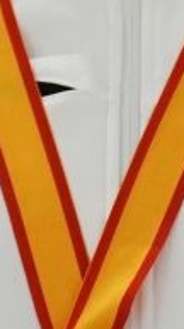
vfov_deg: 1.2
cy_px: 66
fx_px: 15509
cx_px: 107
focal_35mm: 1781
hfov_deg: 0.7
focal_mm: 182
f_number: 2.8
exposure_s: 1/250
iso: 500
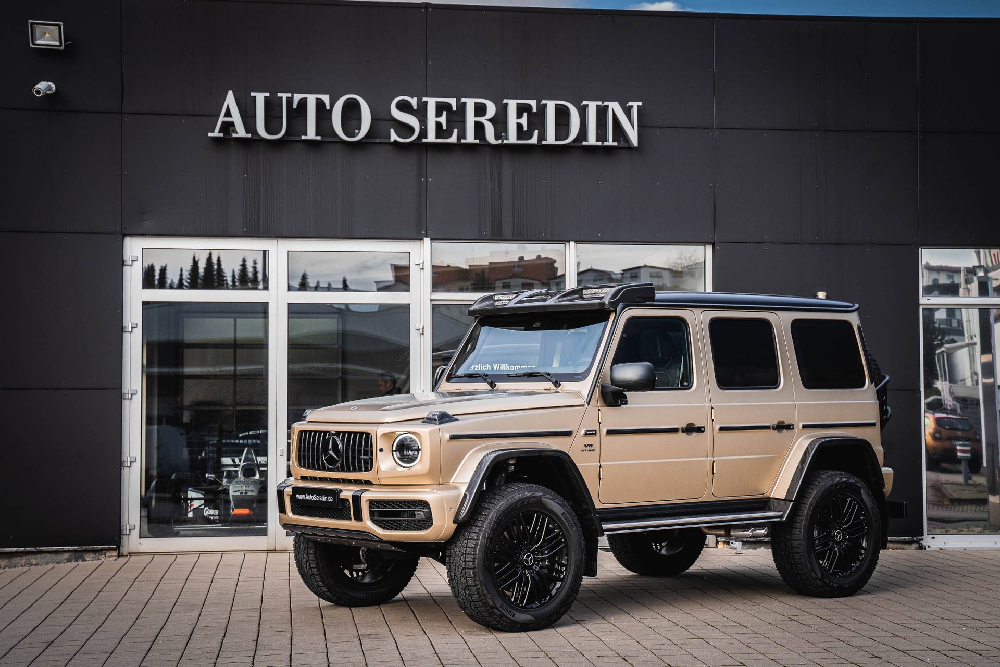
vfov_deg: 23.8
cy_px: 334
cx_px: 500
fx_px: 1583
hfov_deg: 35.1
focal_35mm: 57
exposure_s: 1/200
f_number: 5.6
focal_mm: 57
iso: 640
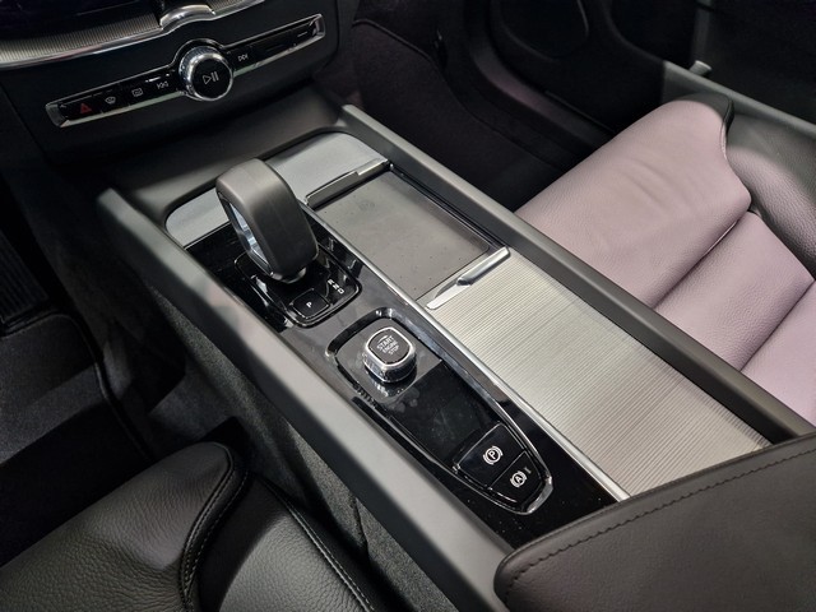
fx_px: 542
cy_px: 306
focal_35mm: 23
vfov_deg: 58.9
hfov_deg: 73.9
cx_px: 408
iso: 250
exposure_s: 1/50
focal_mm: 5.4
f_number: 1.8
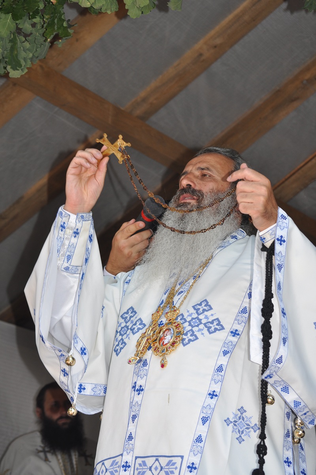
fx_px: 1089
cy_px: 238
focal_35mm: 82
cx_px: 158
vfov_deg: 24.6
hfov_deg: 16.5
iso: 200
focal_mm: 55
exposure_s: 1/200
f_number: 7.1
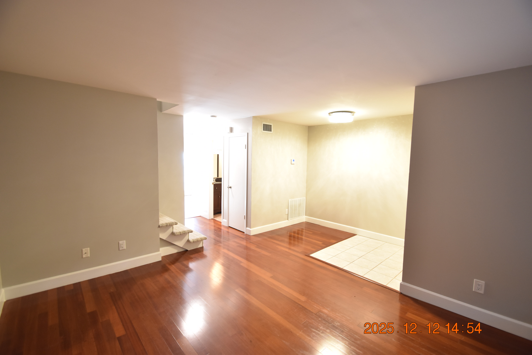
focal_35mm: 15
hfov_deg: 100.4
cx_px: 266
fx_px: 222
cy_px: 178
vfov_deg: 77.3
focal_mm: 10
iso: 800
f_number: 3.5
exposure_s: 1/10
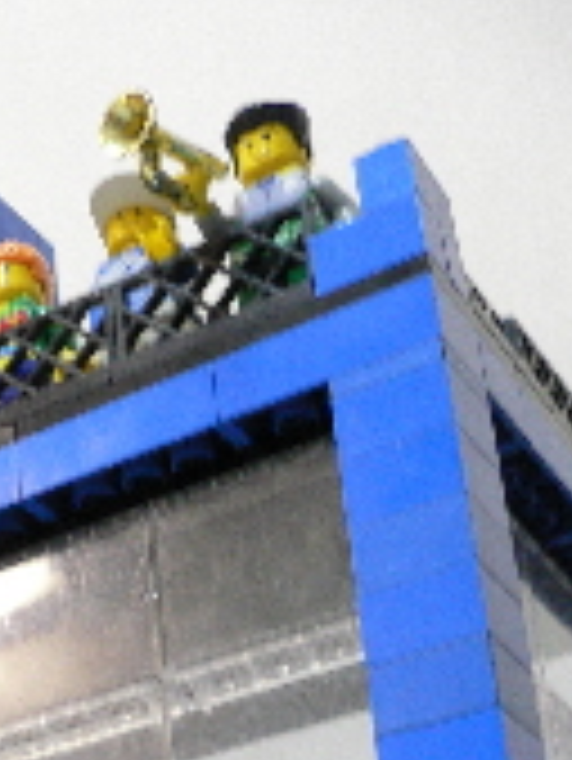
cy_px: 859
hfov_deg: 17.3
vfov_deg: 22.1
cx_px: -18
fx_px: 1826
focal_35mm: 83
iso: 200
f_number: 2.8
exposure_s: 1/8
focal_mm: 5.8
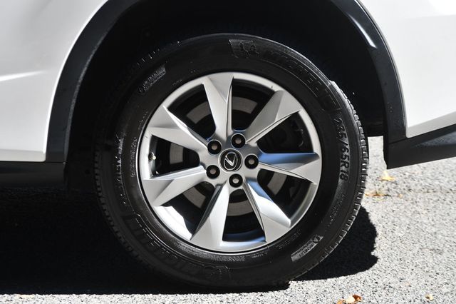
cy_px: 152
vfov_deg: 7.3
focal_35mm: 187
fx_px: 2367
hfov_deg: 11.0
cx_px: 228
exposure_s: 1/250
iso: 200
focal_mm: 125
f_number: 7.1
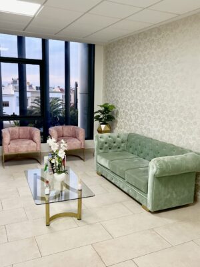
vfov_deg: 67.3
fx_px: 200
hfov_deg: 53.1
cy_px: 134
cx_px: 100
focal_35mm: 26
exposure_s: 1/100
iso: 100
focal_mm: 5.7
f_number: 1.5
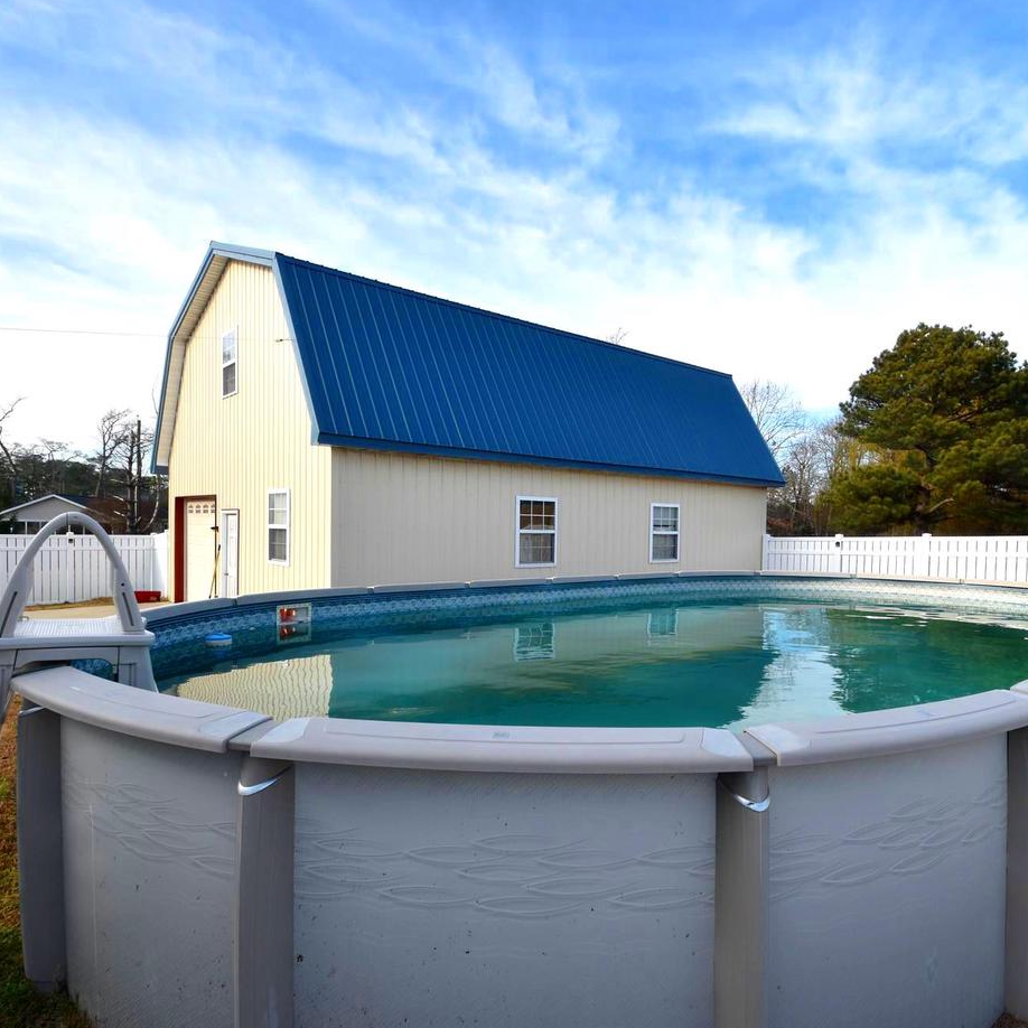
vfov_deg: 74.8
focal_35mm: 20
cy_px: 525
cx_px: 607
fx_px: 672
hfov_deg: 74.2
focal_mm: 10
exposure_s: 1/250
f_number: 8
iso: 200
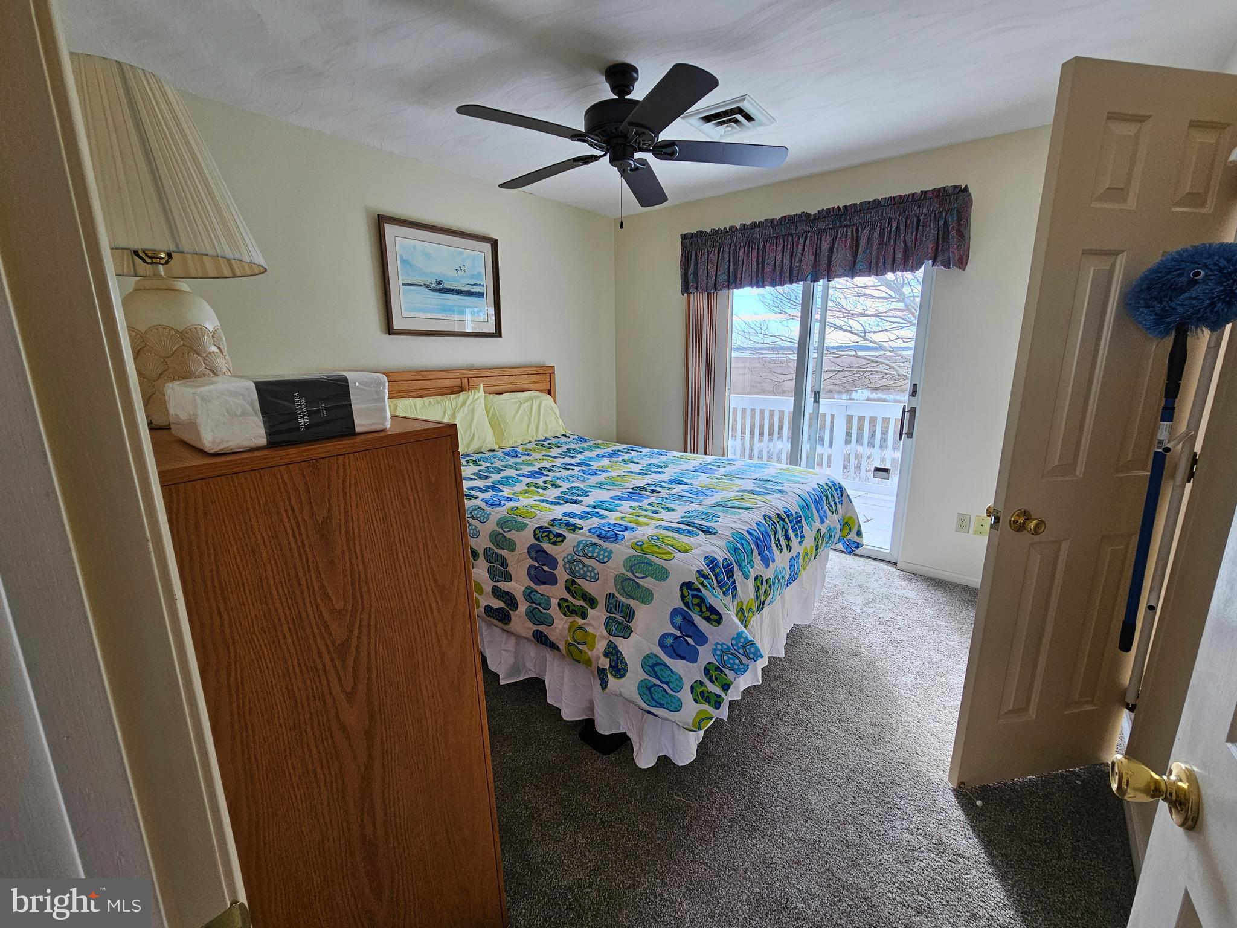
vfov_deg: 89.9
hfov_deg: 106.2
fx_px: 465
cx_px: 618
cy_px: 464
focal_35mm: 13
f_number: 2.2
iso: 64
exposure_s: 1/132
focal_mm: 2.2
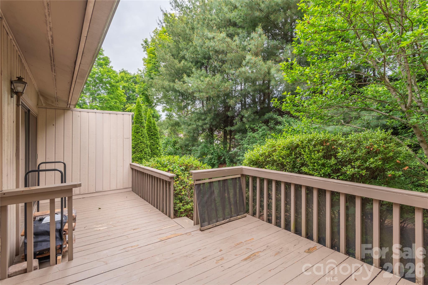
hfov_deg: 93.3
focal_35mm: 17
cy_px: 142
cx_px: 214
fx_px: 202
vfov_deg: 70.5
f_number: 7.1
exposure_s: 1/400
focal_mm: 17
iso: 320
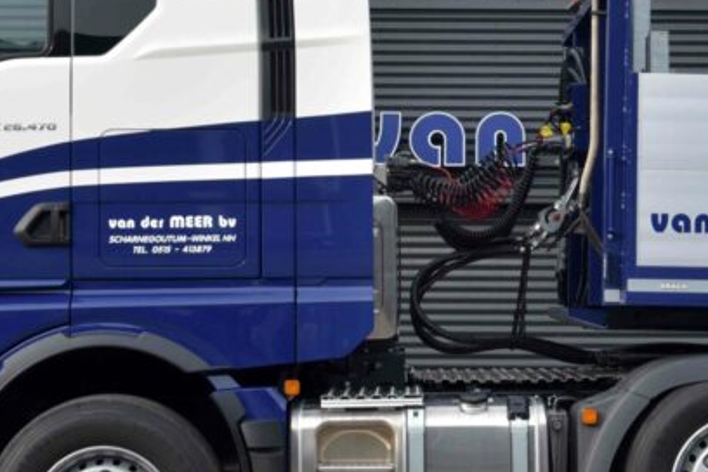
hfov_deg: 18.1
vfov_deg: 12.1
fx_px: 2222
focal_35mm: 113
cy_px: 141
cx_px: 467
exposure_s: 1/250
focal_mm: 45
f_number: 8
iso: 320
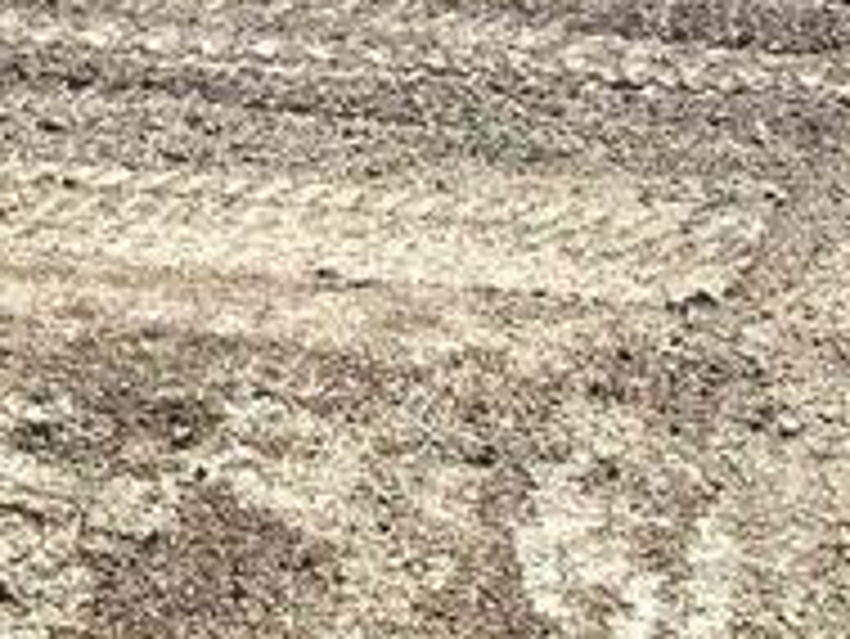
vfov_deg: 10.3
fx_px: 3464
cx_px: 387
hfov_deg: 14.0
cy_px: -189
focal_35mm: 141
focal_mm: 5.1
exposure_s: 1/4854
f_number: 1.6
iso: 50
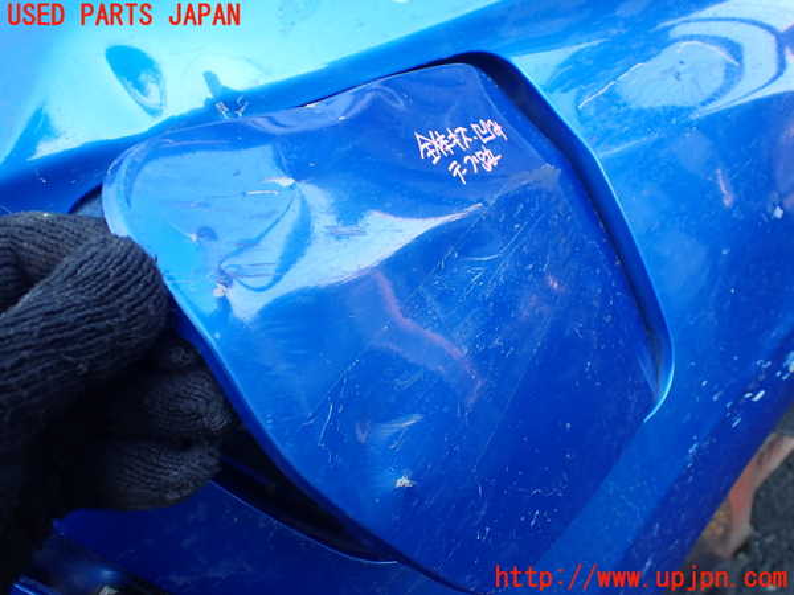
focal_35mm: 30
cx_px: 397
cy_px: 298
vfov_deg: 46.8
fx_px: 688
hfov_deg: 60.0
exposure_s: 1/125
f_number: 2.3
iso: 200
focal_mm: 5.4
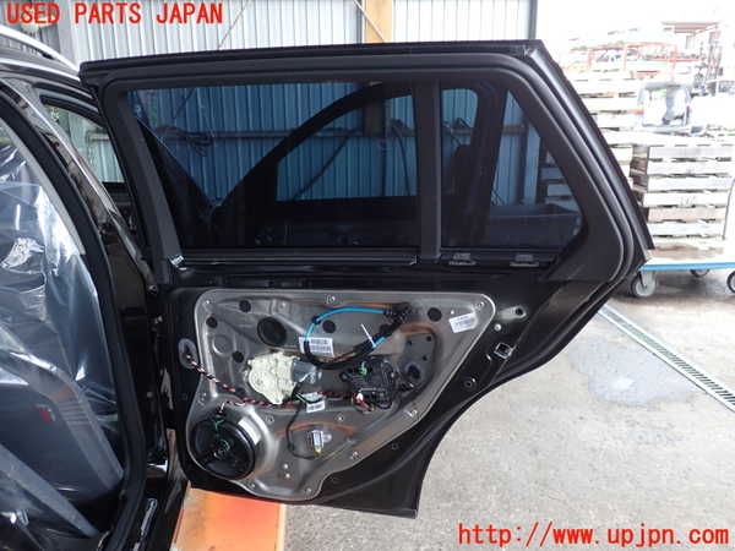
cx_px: 368
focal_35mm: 30
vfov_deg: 46.8
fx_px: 637
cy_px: 276
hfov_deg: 60.0
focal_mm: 5.4
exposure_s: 1/100
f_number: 2.3
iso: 100
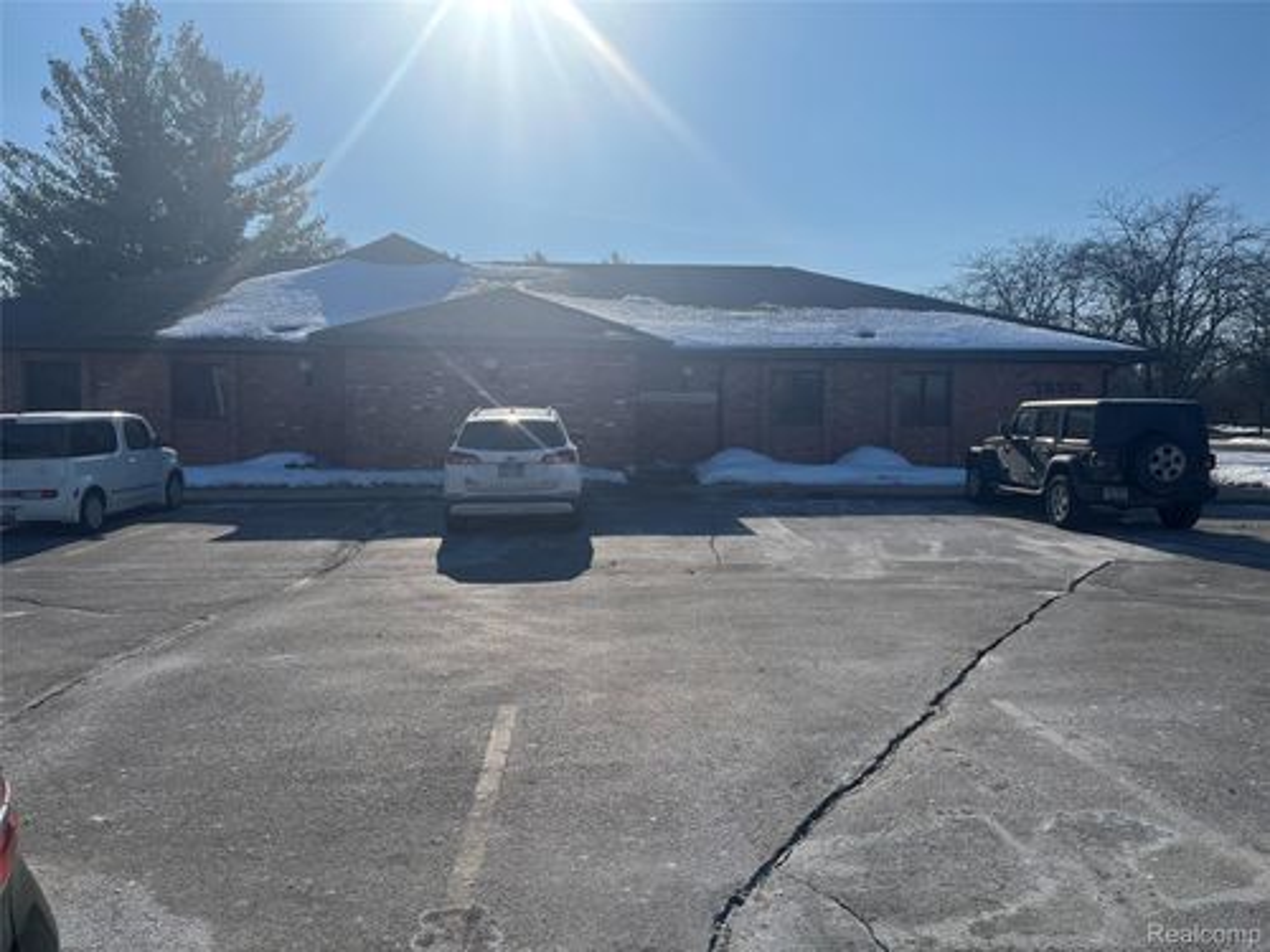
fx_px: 954
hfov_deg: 67.3
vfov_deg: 53.1
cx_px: 635
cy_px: 476
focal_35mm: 26
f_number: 1.6
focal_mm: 5.1
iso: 50
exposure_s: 1/9091
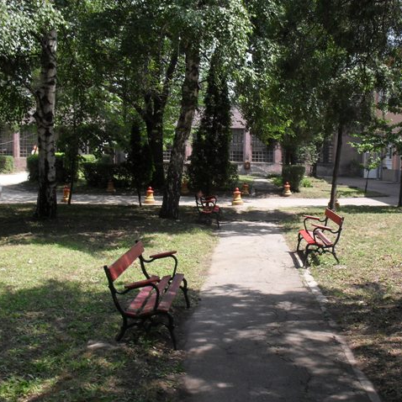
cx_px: 239
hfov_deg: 37.4
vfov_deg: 37.6
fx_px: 591
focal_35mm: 45
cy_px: 201
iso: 80
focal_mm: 6.3
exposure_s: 1/90
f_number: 8.3
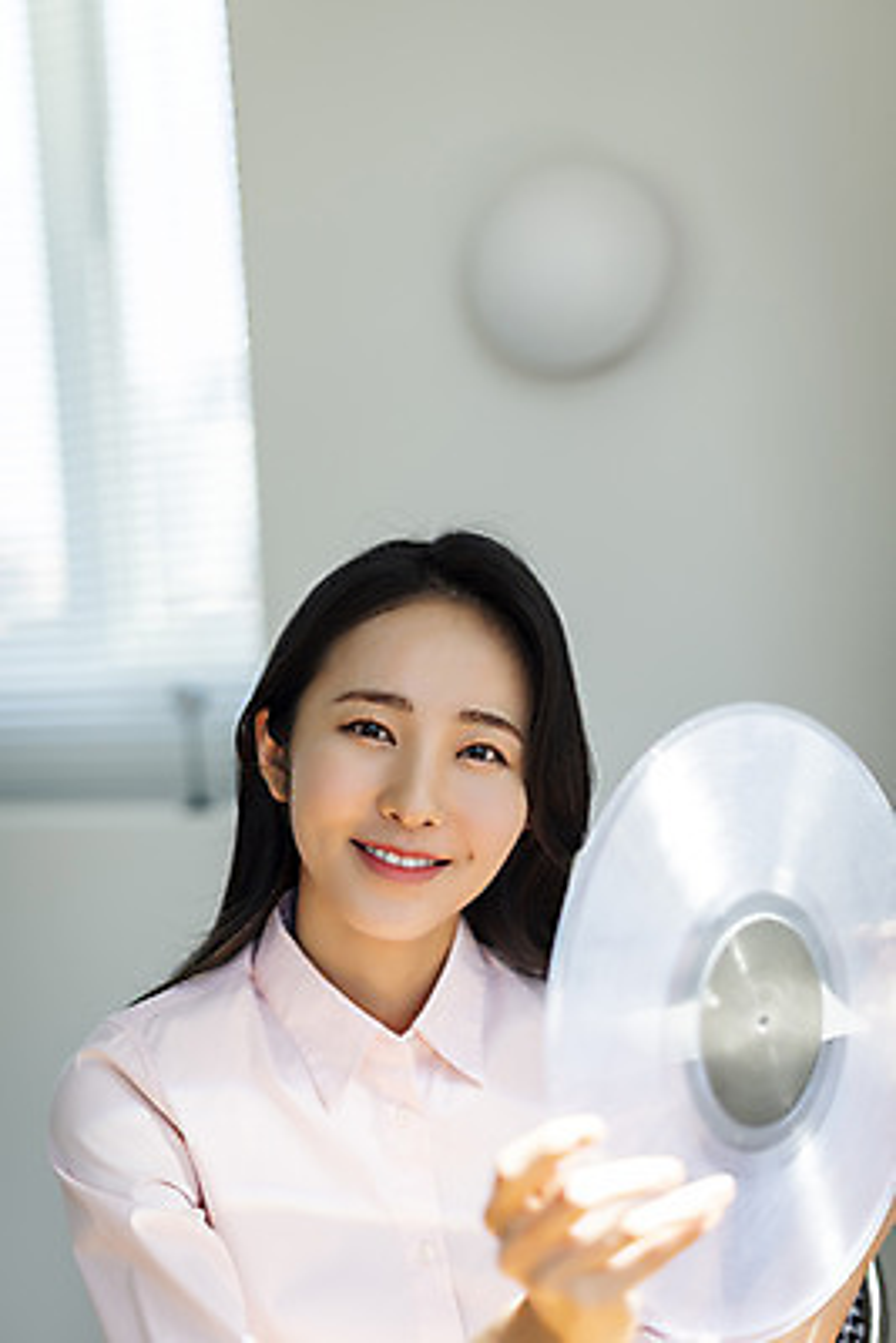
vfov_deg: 39.6
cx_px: 448
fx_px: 1865
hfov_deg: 27.0
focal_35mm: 50
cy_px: 672
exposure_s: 1/640
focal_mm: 50
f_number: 2
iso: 125
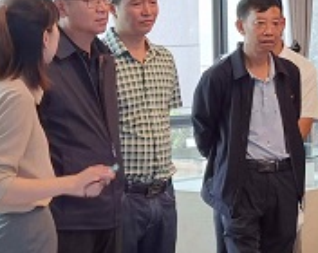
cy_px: 138
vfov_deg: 10.7
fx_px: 1352
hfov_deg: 12.6
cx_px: 495
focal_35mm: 144
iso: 50
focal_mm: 6.71
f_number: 1.9
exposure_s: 1/73.5
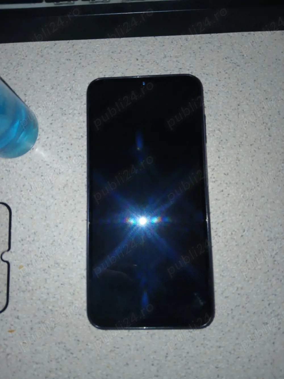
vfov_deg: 65.3
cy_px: 190
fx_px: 295
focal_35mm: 27
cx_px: 142
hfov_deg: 51.4
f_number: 1.8
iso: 32
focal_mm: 3.98
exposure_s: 1/50.3
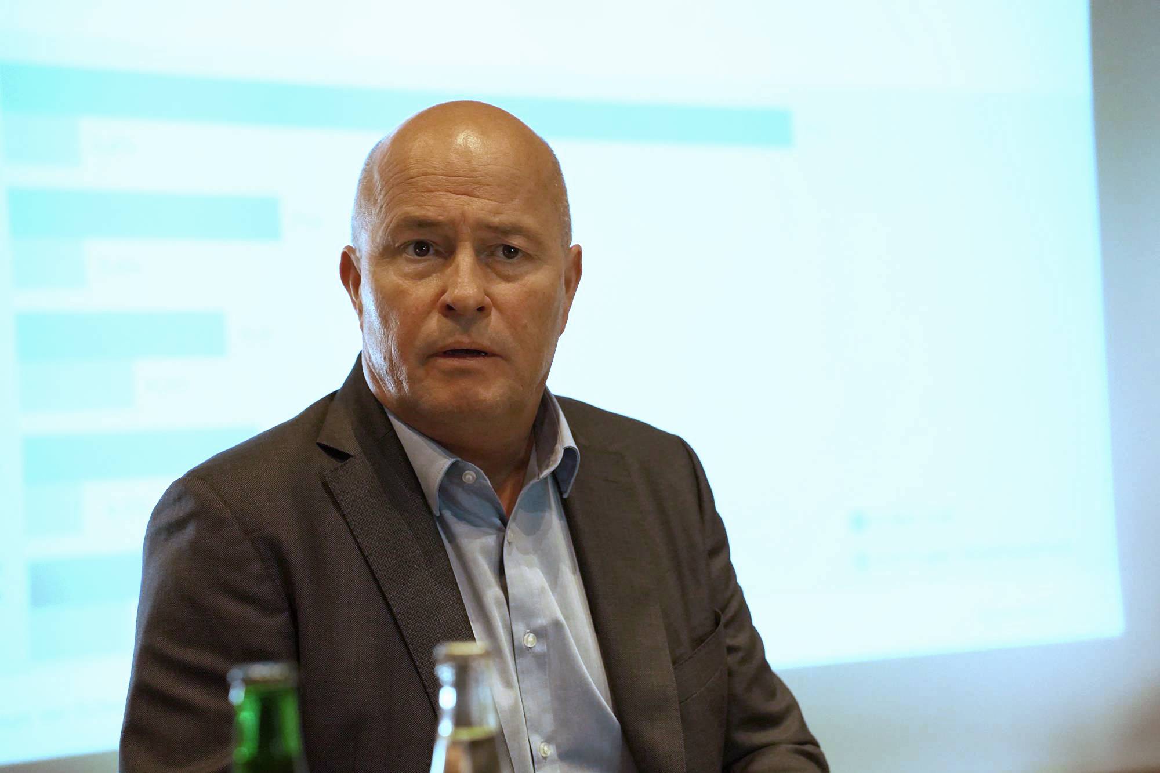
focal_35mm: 75
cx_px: 580
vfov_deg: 18.2
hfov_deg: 27.0
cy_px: 386
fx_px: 2416
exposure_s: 1/160
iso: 8000
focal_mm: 75
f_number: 4
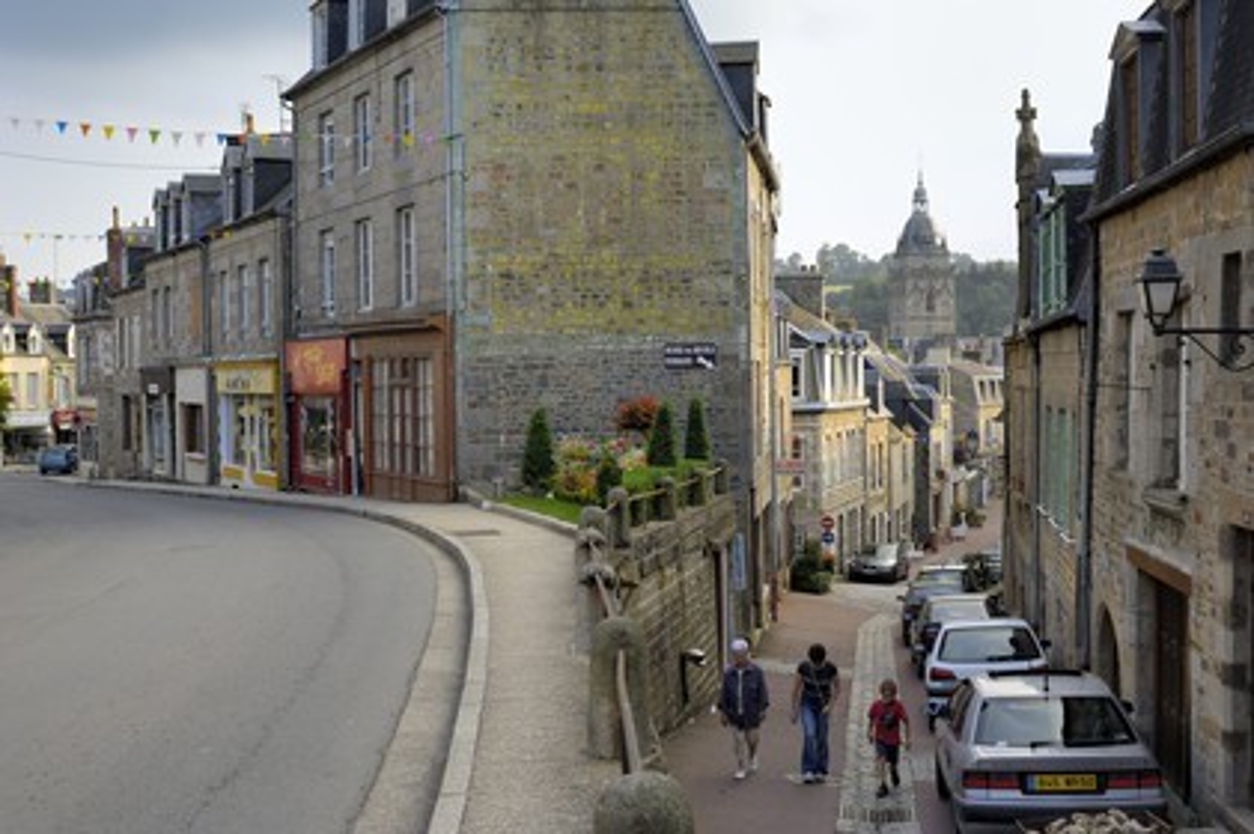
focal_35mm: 42
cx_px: 627
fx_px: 1462
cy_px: 417
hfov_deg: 46.4
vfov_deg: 31.8
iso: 100
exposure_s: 1/160
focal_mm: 28
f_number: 4.2
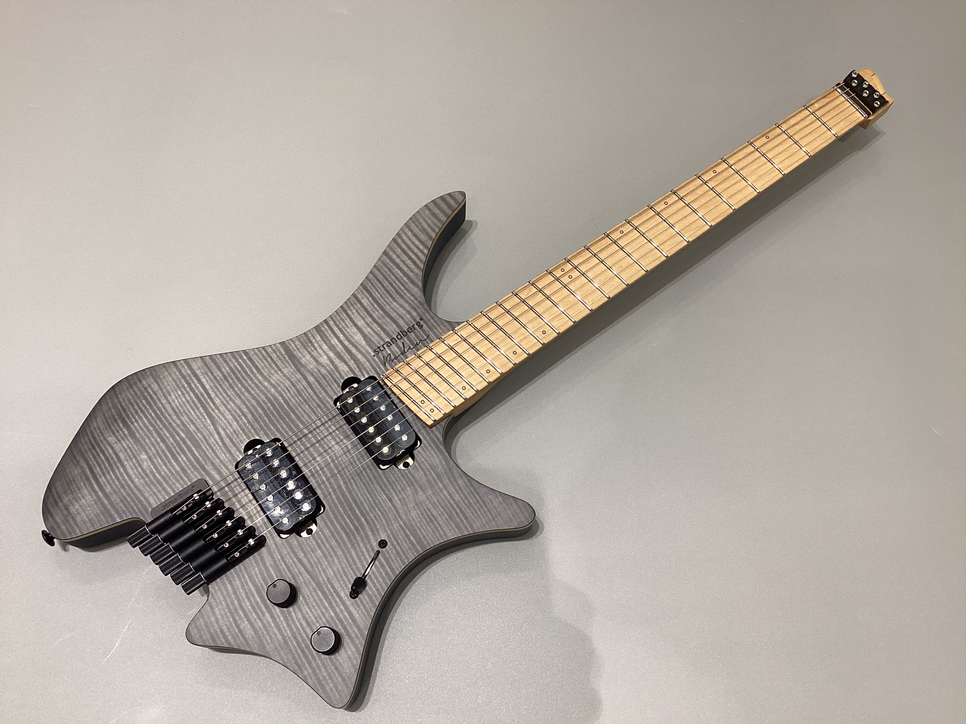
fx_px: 865
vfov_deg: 45.4
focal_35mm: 31
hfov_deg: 58.4
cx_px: 483
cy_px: 362
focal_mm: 3.3
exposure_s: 1/100
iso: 100
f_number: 2.4
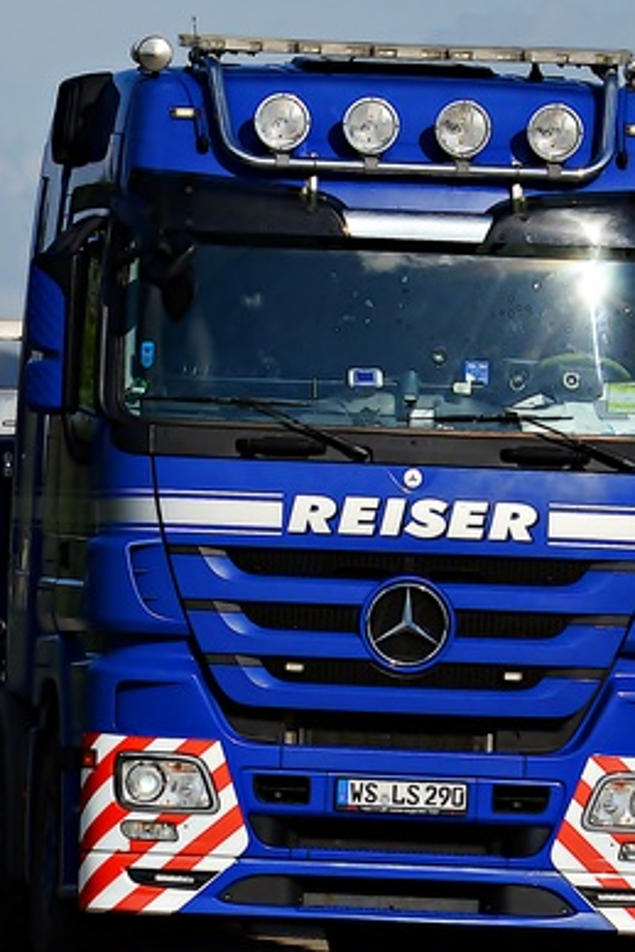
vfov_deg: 5.1
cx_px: 159
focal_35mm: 401
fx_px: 10600
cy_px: 503
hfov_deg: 3.4
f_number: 10
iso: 500
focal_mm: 130
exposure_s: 1/2000
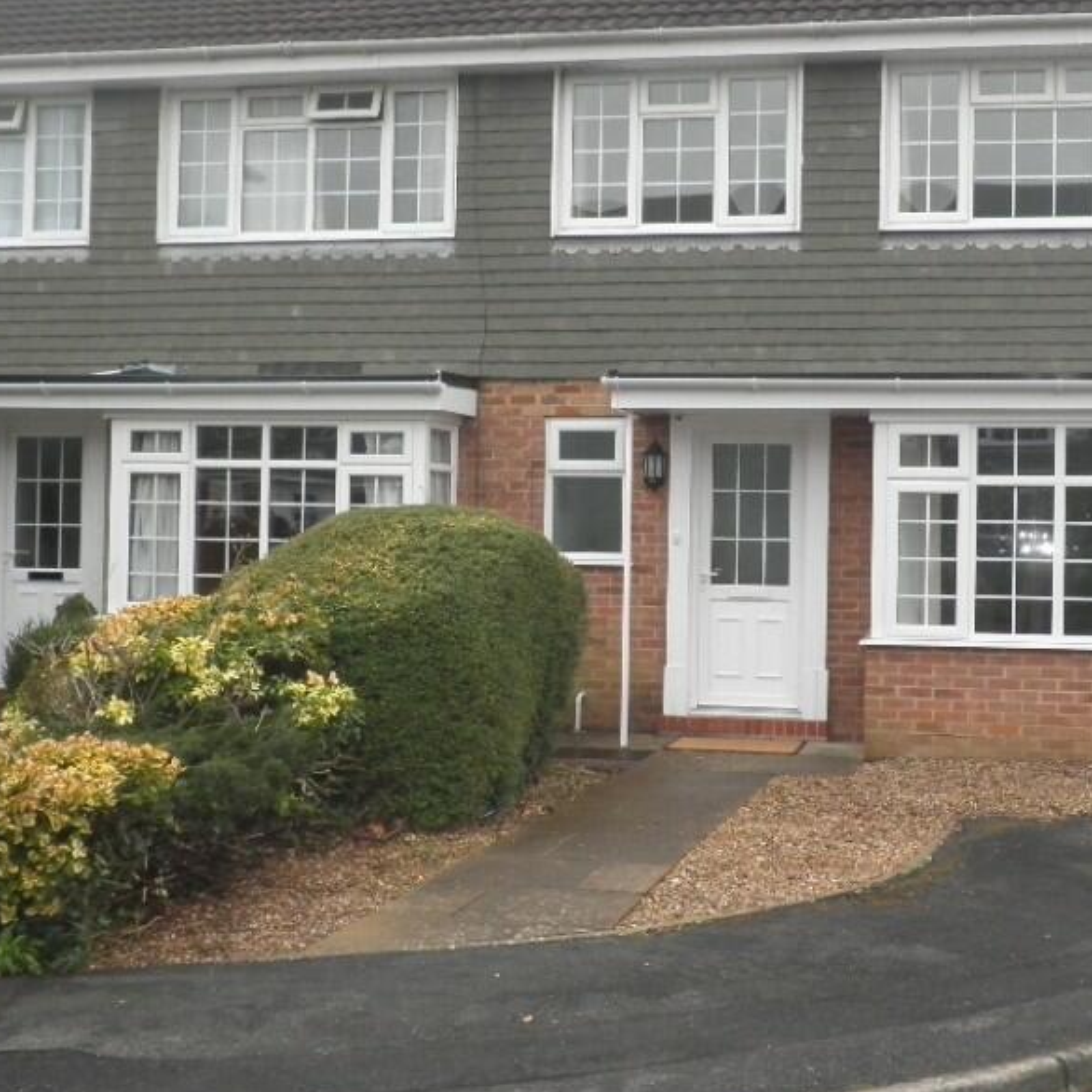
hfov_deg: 33.2
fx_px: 1820
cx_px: 693
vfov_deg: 33.4
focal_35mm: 51
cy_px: 488
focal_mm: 5.9
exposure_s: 1/50
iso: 160
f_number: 3.7
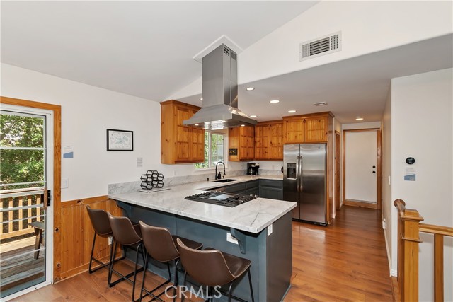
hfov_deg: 100.4
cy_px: 151
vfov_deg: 77.4
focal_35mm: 15
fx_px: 189
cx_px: 226
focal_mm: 10
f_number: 8
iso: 400
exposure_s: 1/30
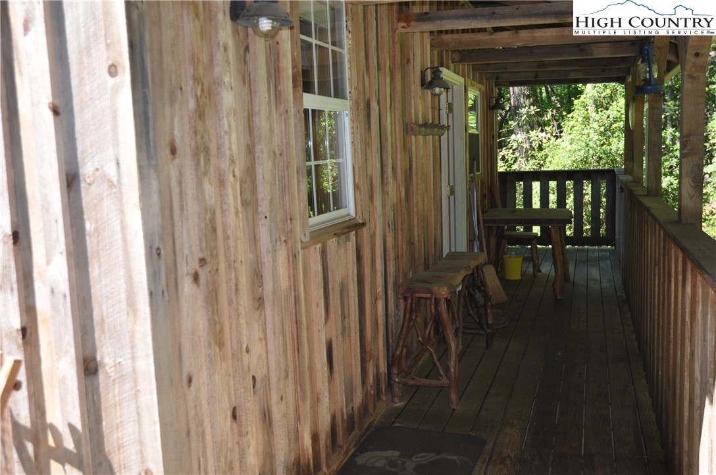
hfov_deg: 57.3
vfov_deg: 39.9
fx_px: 655
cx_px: 358
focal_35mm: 33
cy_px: 238
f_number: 3.5
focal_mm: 22
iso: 200
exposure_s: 1/200
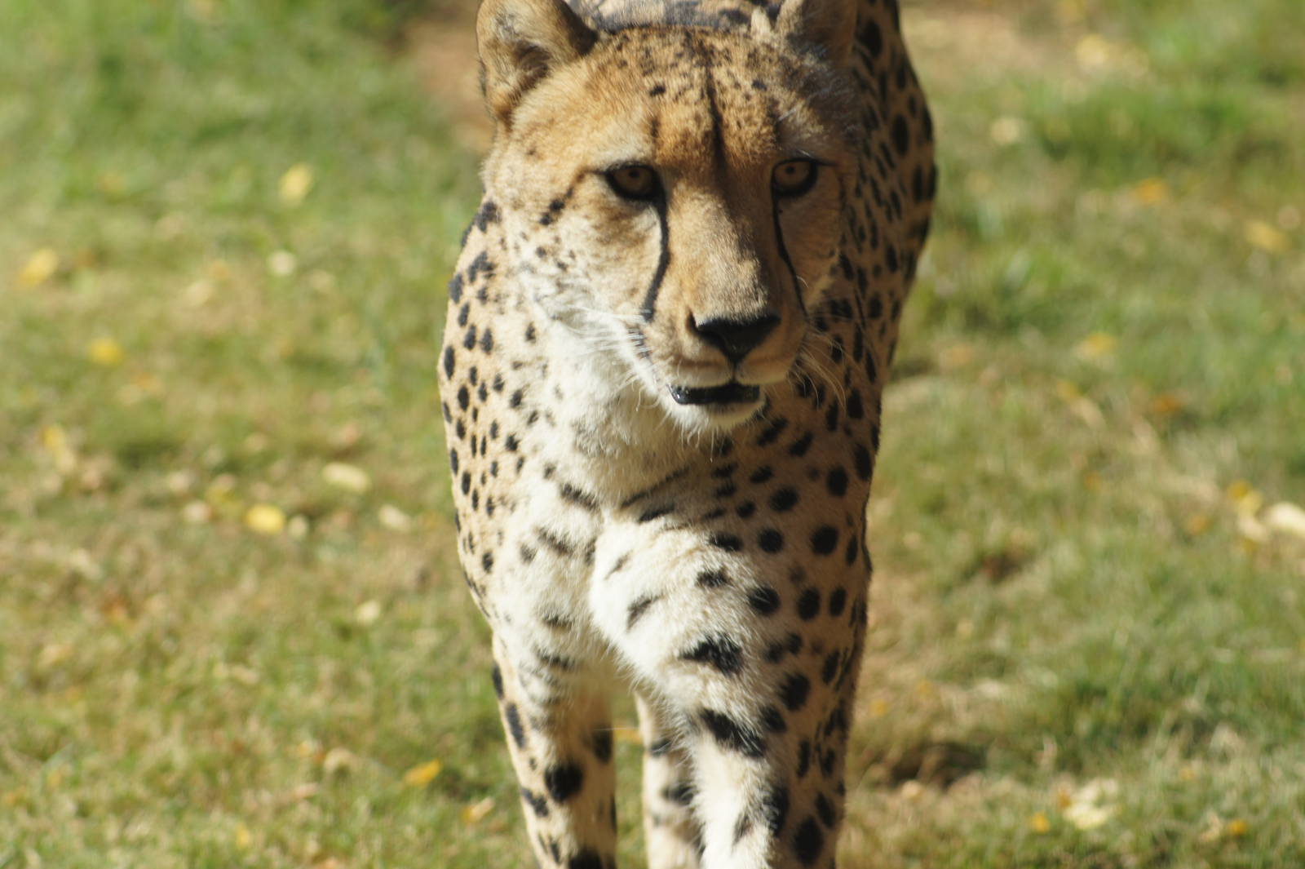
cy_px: 434
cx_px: 652
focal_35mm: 240
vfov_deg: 5.7
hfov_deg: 8.6
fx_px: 8695
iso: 125
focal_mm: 160
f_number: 5.6
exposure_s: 1/320
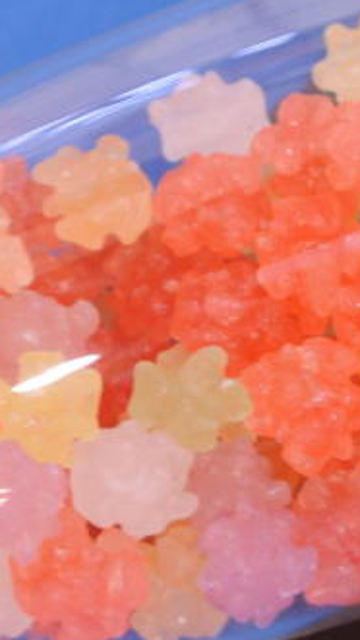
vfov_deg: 13.1
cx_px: 414
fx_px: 2785
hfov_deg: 7.3
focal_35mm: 164
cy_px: 315
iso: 280
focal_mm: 30
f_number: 6.3
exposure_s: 1/10
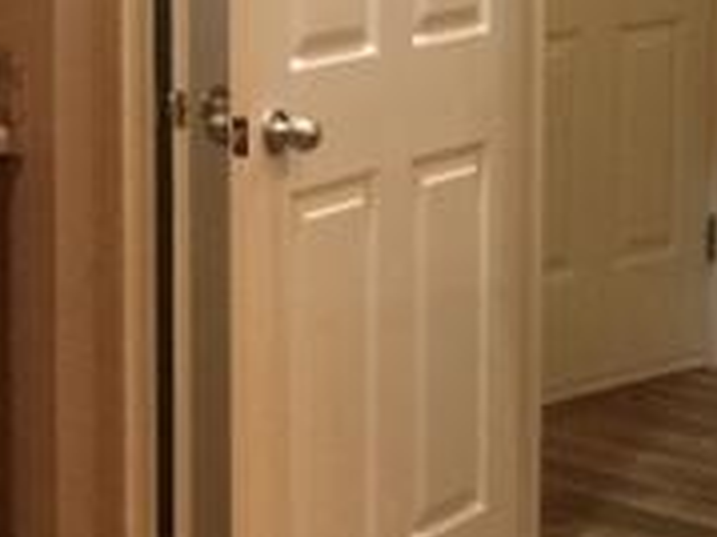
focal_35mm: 134
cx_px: 445
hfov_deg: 14.7
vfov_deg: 11.0
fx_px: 2774
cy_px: 36
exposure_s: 1/17
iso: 320
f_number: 2.2
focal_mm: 4.12
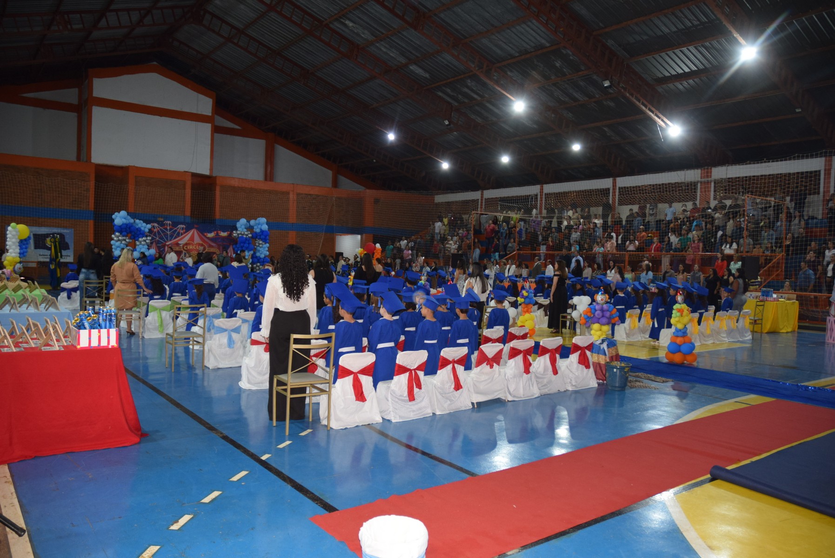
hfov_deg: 67.3
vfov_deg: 48.0
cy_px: 279
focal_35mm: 27
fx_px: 627
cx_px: 418
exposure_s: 1/60
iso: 800
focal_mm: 18
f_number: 3.5
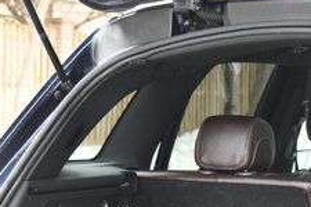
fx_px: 1399
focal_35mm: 162
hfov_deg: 12.6
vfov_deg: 8.4
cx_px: 271
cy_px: 263
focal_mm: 38
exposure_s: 1/125
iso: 1100
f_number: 4.8
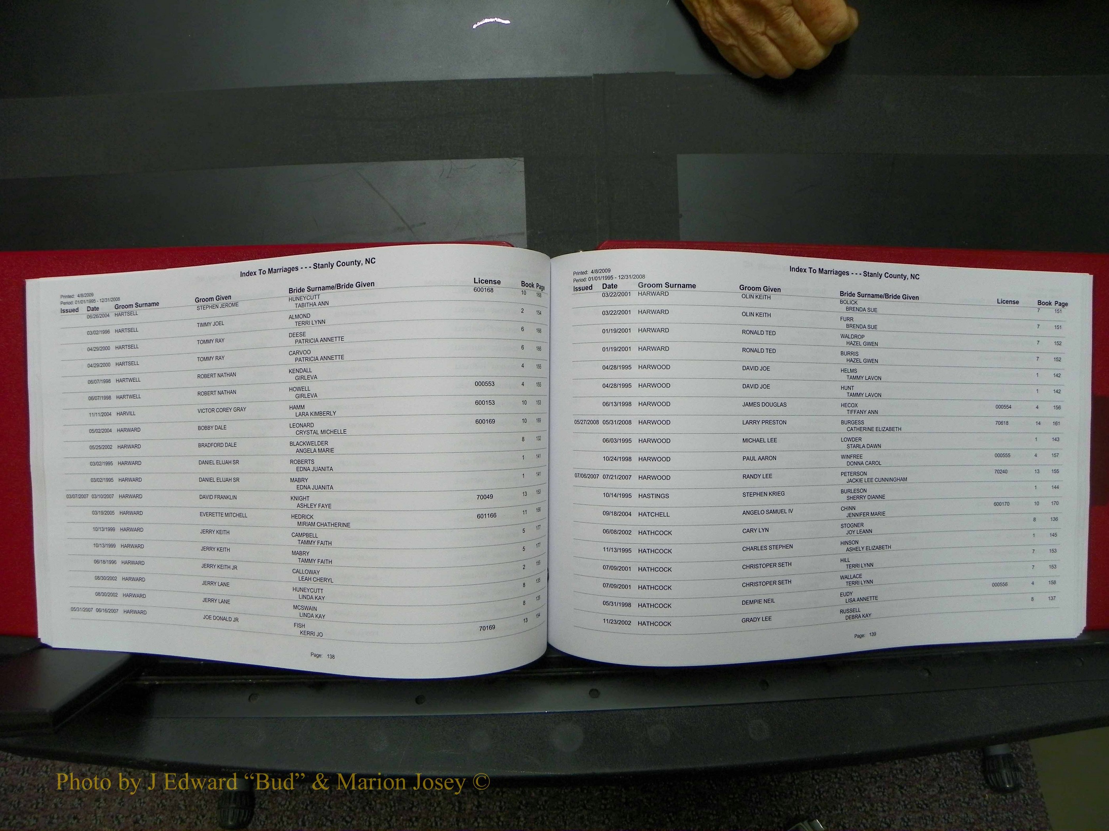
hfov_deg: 67.3
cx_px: 554
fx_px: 833
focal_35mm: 26
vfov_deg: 53.1
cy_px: 416
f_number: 2.8
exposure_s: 1/30
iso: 100
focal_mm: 4.6
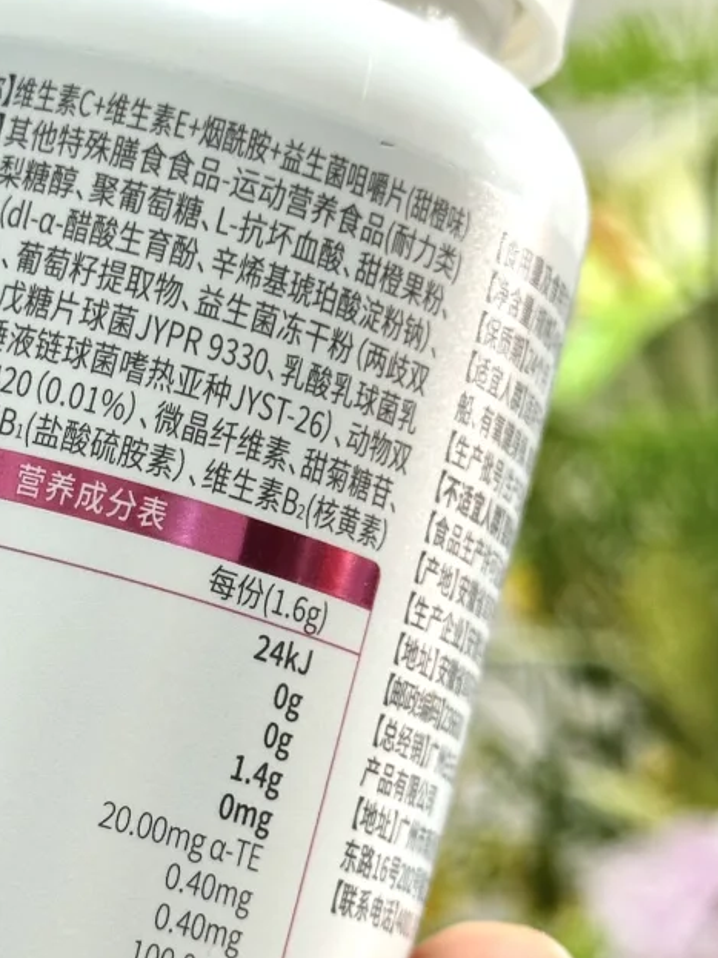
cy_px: 520
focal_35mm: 111
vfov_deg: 17.7
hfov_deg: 13.3
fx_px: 3071
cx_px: 134
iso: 100
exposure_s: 1/60
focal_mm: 6.86
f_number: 1.78
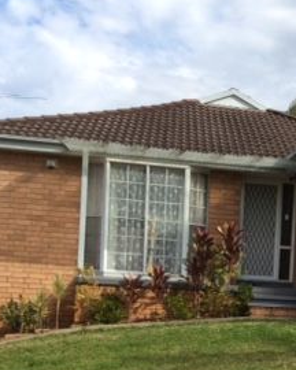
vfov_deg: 25.1
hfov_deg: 19.9
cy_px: 317
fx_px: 810
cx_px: 318
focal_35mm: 74
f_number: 2.4
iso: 32
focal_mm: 3.3
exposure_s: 1/1144
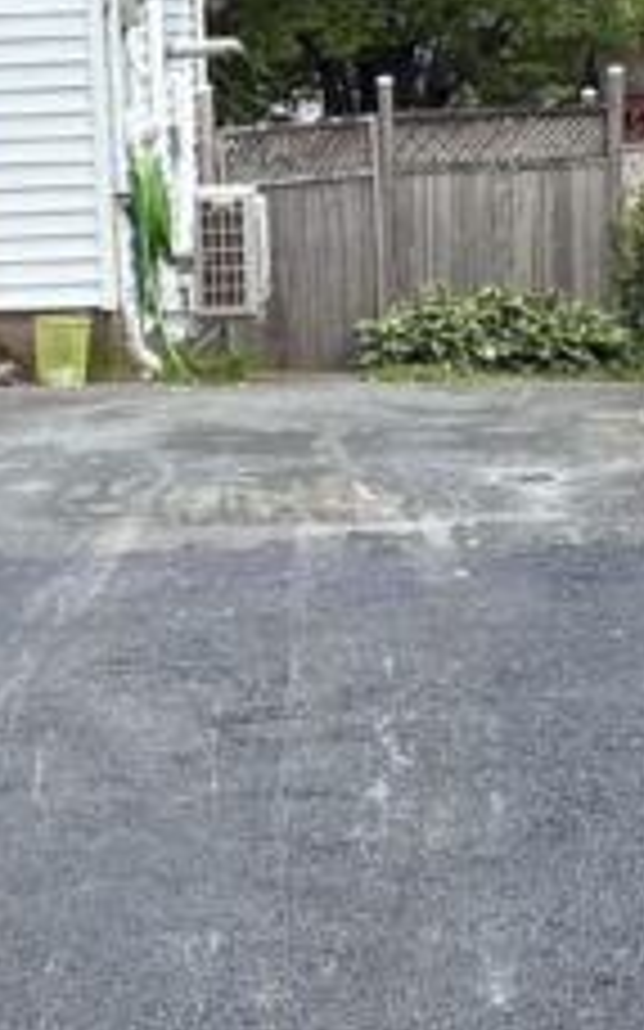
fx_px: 3456
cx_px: 239
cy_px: 1543
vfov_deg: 15.6
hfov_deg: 10.6
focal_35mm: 123
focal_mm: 5.96
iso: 50
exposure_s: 1/1135
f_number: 1.6
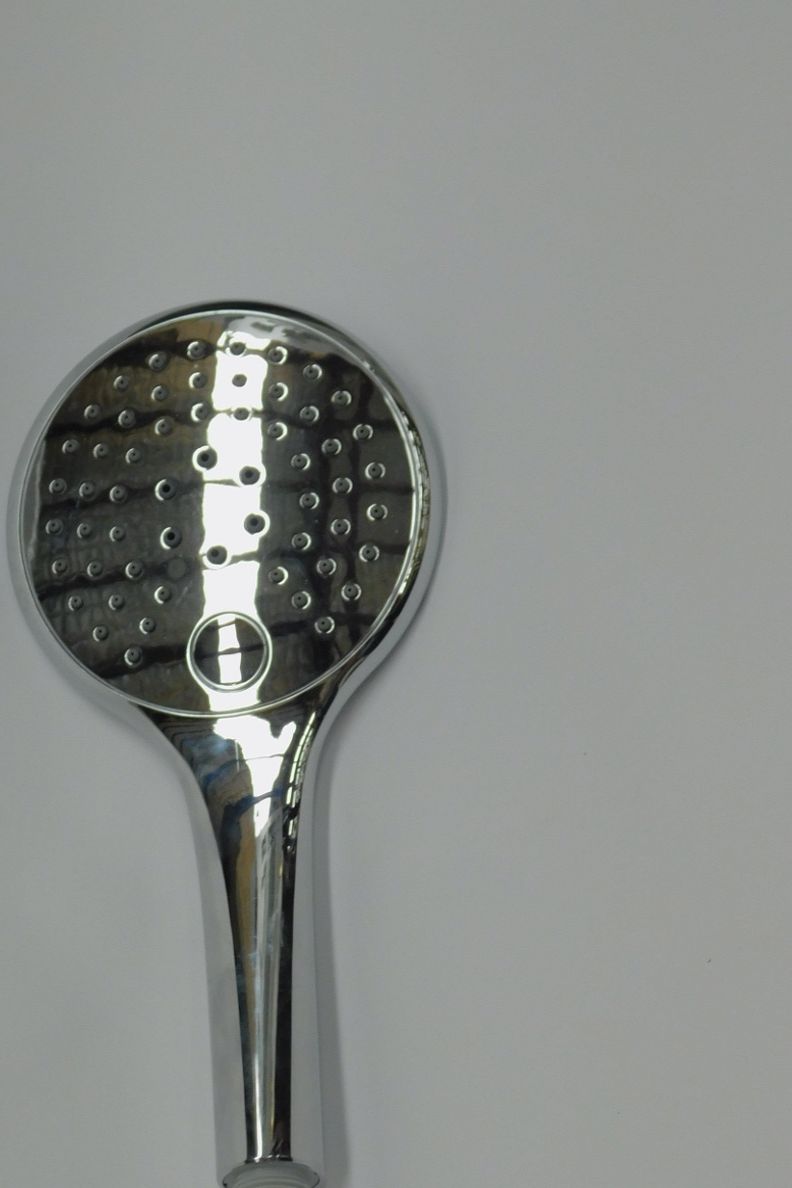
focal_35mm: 108
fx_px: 3564
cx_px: 244
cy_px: 736
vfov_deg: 18.9
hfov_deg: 12.7
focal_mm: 14.2
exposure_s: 1/100
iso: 125
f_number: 4.4
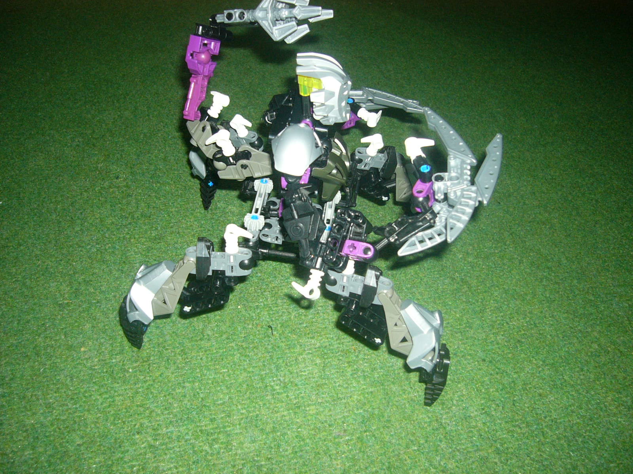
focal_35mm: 35
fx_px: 640
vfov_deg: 40.7
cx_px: 316
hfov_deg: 52.6
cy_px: 237
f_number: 2.8
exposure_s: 1/60
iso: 100
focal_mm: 5.8
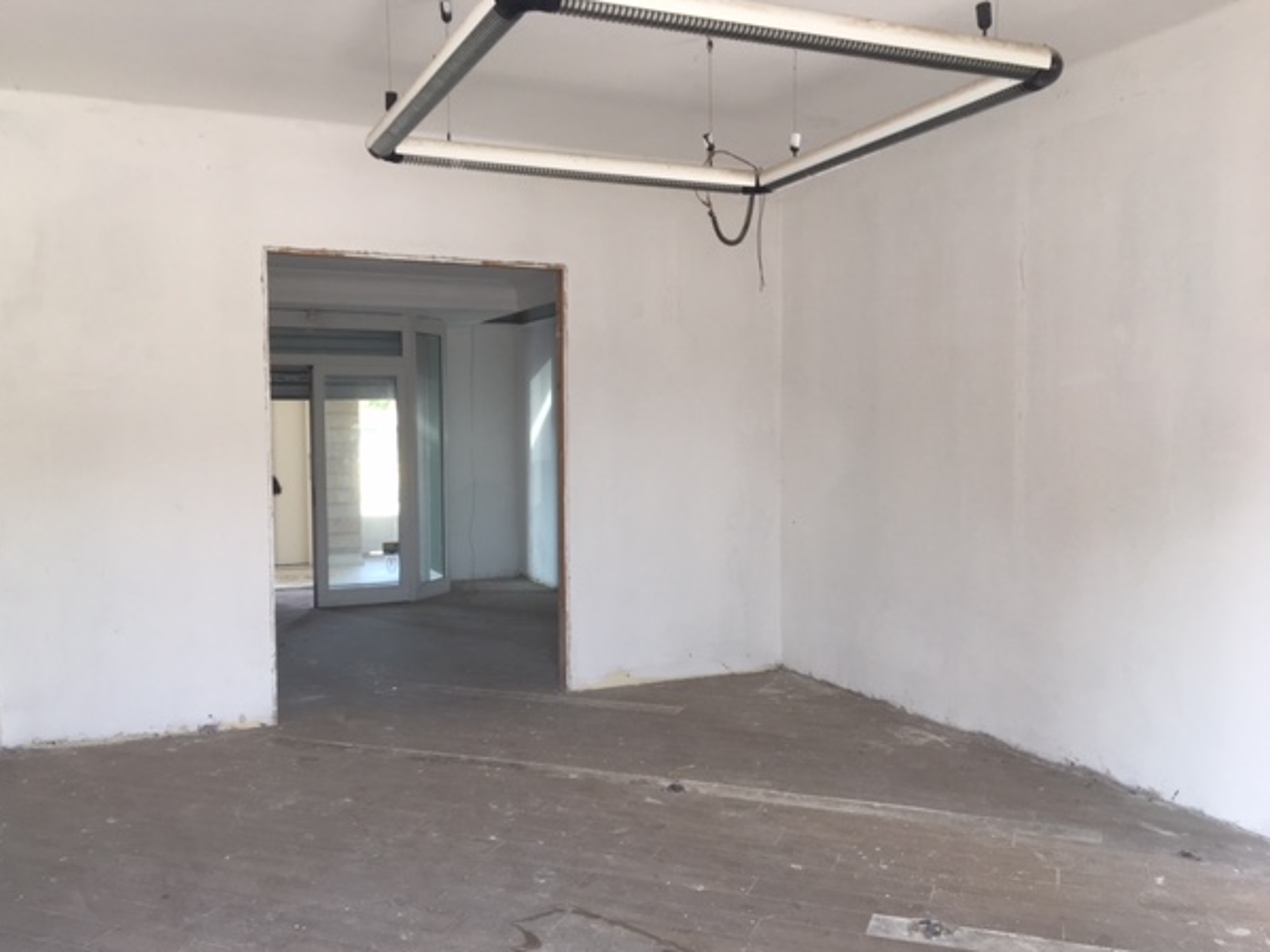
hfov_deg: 58.3
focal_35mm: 31
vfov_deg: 45.4
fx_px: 1137
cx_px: 602
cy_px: 494
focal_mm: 4.15
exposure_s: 1/50
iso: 25
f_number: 2.2
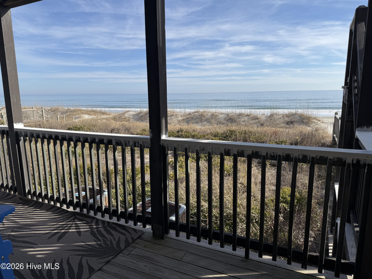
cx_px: 186
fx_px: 258
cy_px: 140
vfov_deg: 56.8
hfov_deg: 71.6
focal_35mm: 24
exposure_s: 1/4673
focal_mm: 6.76
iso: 80
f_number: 1.78
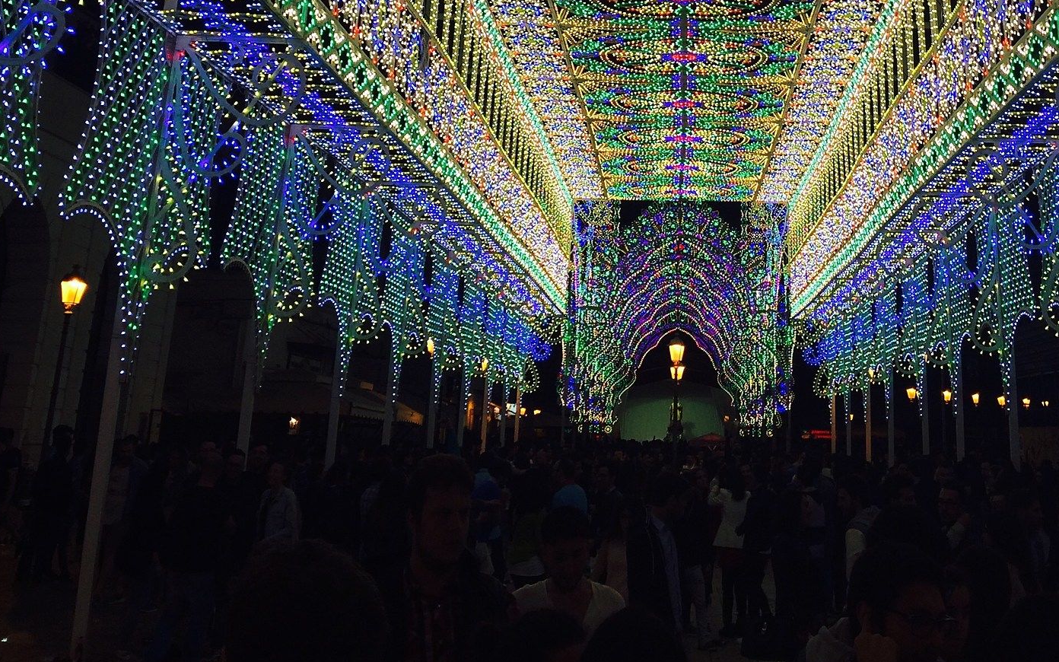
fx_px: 1530
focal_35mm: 53
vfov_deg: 21.8
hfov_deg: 37.9
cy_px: -222
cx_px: 675
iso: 40
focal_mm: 4.15
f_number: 2.2
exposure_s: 1/100
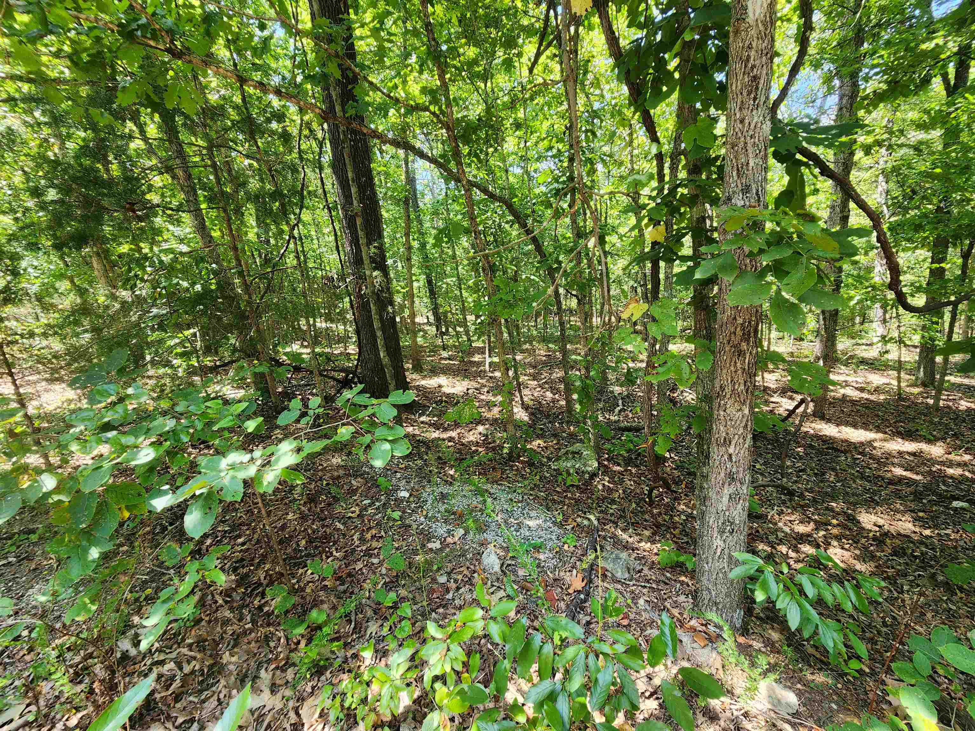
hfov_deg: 106.2
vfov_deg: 89.9
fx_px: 366
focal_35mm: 13
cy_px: 366
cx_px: 488
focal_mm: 2.2
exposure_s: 1/120
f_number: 2.2
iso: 80
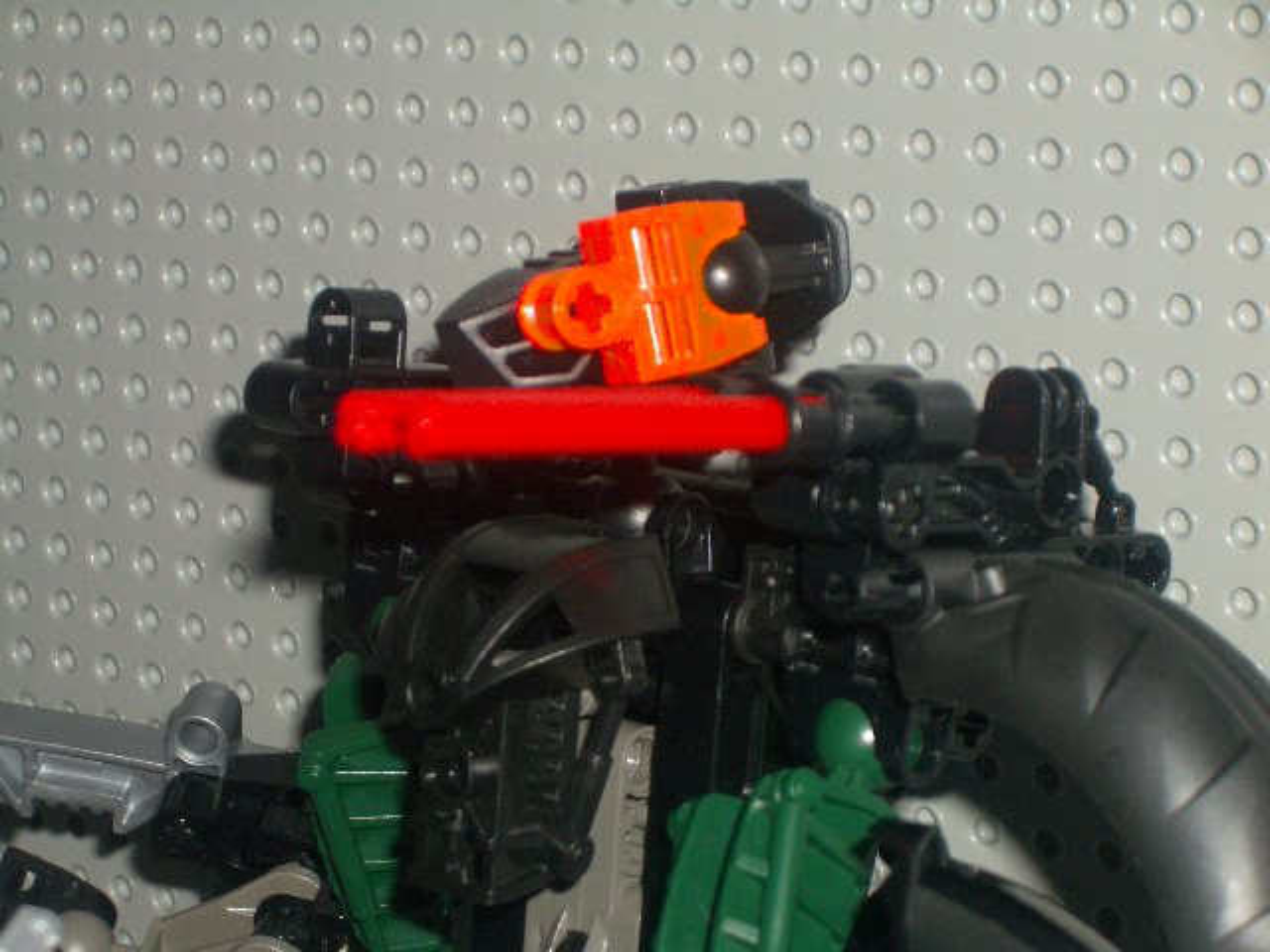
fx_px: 3852
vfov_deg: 14.1
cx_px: 635
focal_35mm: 105
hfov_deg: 18.7
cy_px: 476
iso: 100
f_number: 4.8
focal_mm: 17.4
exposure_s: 1/60
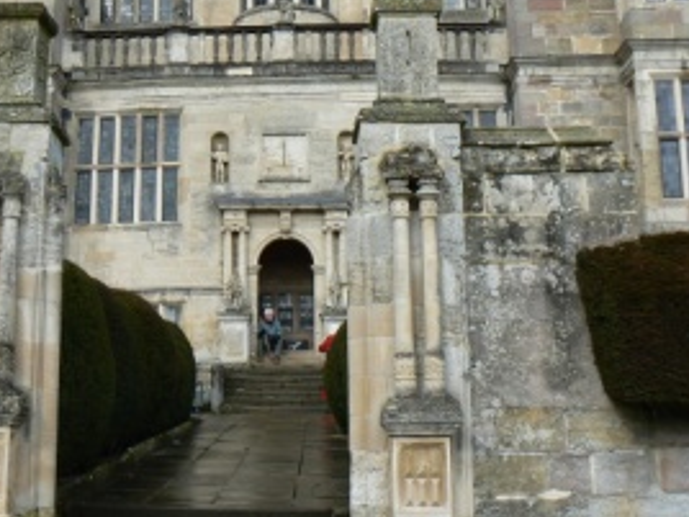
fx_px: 1154
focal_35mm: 58
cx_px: 188
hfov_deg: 32.7
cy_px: 157
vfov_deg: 25.1
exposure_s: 1/250
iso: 80
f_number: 5.6
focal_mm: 6
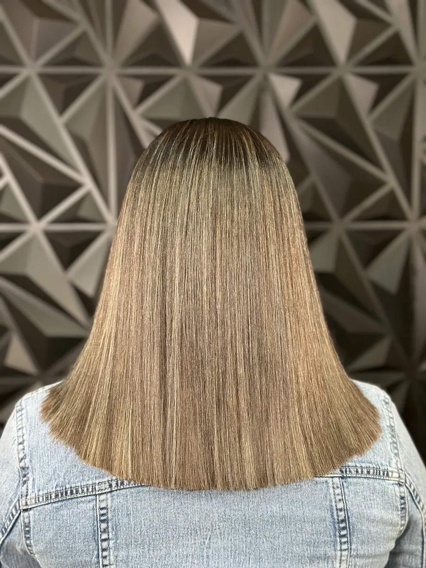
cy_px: 284
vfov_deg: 39.7
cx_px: 213
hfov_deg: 30.3
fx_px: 788
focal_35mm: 48
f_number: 1.78
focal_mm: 6.86
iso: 200
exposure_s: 1/50
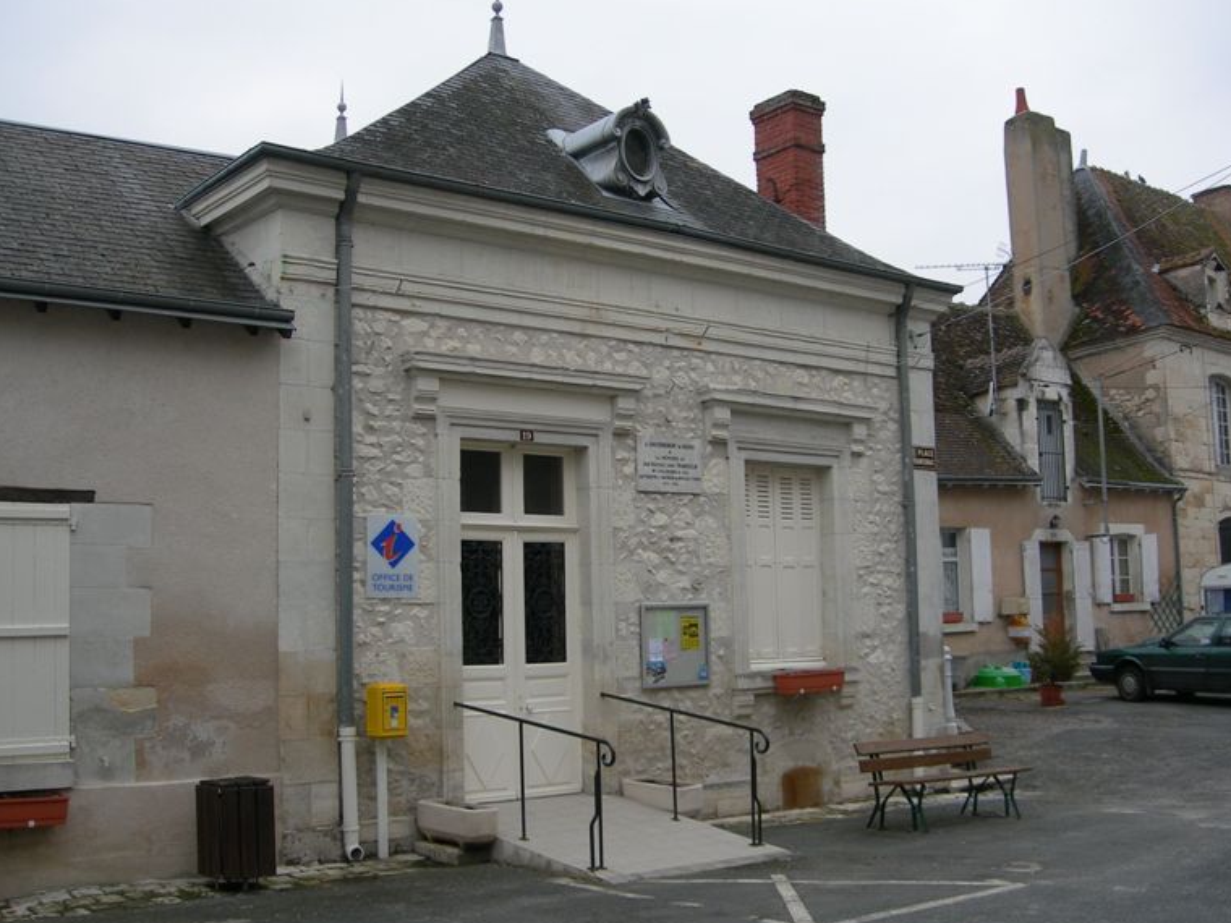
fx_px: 1422
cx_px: 641
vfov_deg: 36.0
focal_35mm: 40
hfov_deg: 46.8
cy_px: 474
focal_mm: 7.8
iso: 50
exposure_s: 1/138
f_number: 2.8
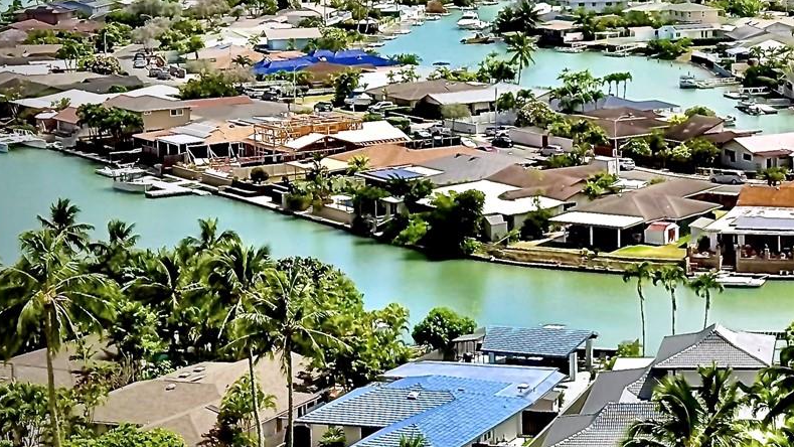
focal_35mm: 106
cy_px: 37
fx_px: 2232
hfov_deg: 19.6
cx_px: 780
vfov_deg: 11.4
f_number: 1.78
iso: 64
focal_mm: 6.76
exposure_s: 1/1484
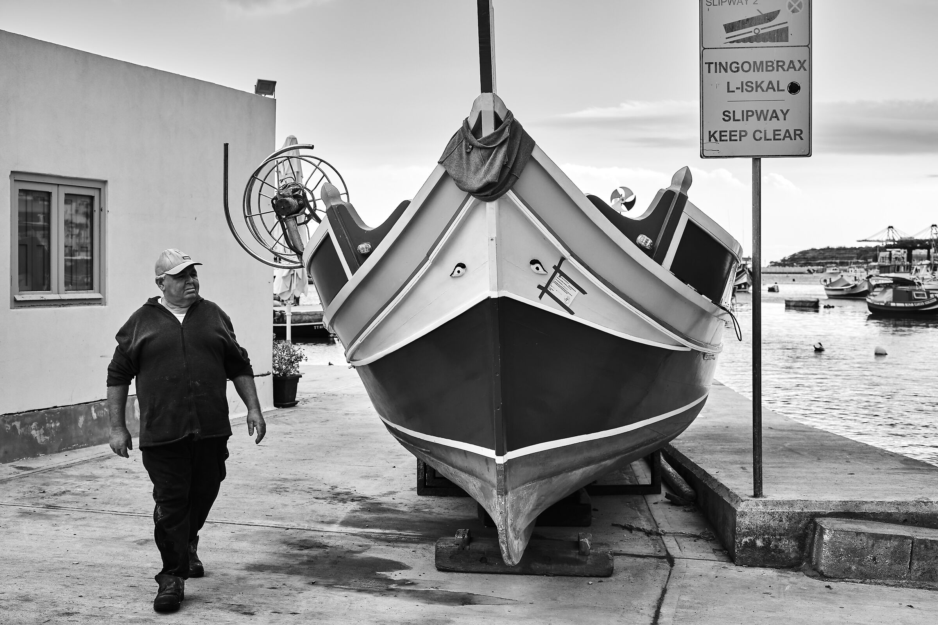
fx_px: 1172
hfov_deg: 43.6
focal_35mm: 45
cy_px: 312
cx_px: 469
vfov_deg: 29.9
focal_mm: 30.2
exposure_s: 1/340
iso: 200
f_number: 4.5
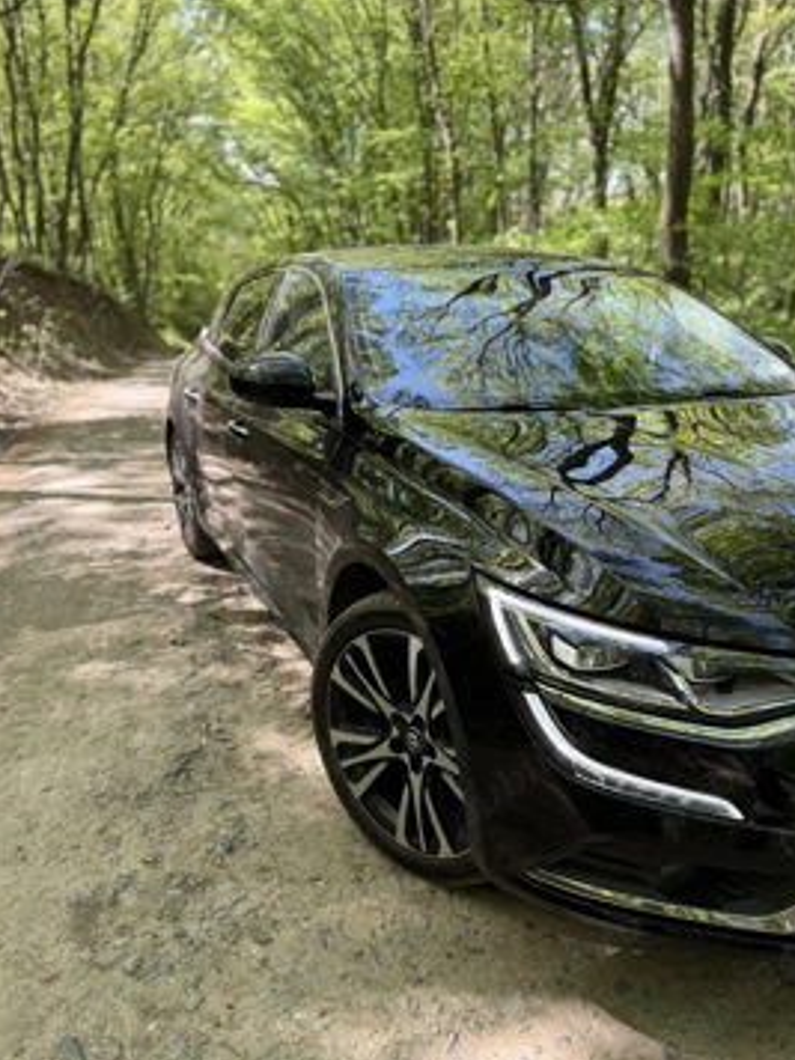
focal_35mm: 27
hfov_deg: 51.3
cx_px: 441
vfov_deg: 65.2
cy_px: 581
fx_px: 827
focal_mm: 6.76
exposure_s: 1/323
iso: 100
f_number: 1.78
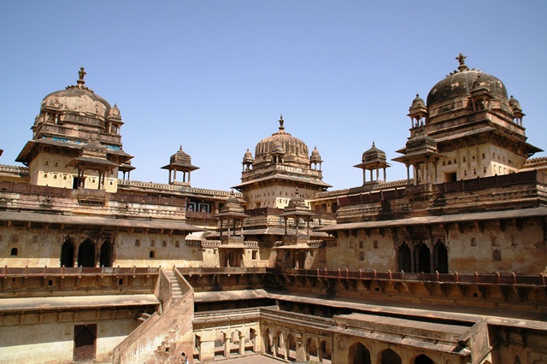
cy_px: 182
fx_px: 410
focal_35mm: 27
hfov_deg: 67.4
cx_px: 274
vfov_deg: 47.9
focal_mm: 18
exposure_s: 1/320
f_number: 10
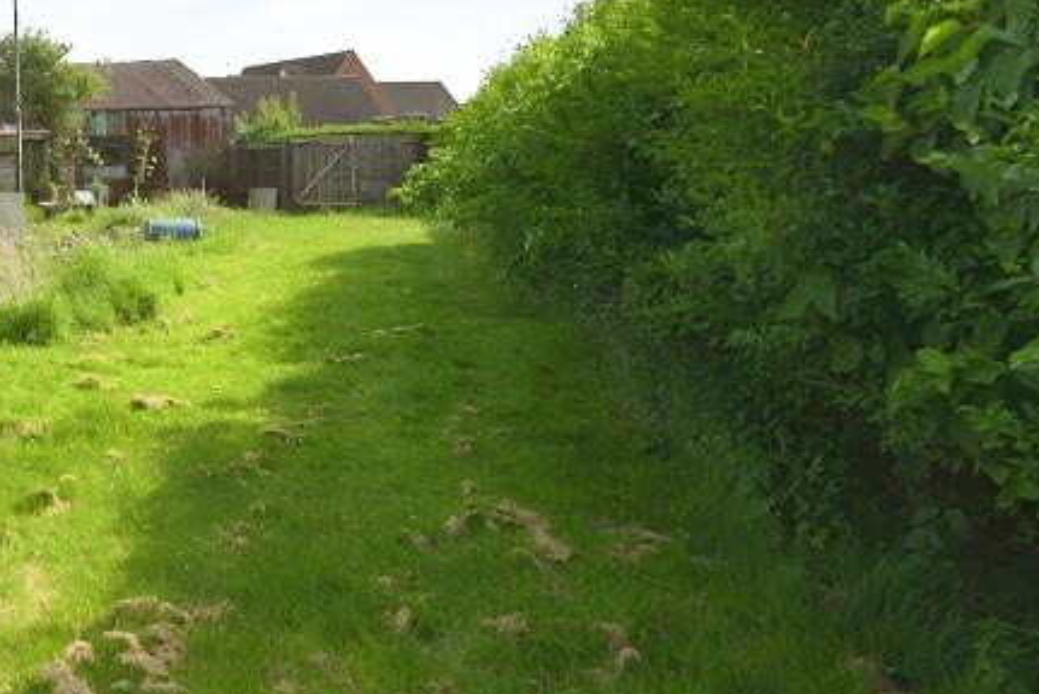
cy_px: 143
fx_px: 1097
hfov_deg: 39.8
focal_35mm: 38
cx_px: -140
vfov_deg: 34.1
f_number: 7.1
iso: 100
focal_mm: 16
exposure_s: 1/200
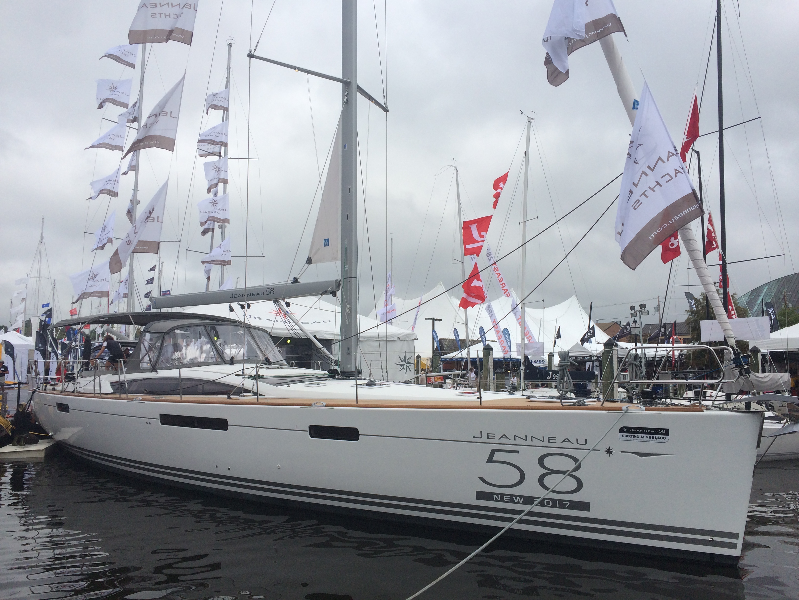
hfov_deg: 61.7
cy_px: 300
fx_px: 669
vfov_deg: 48.2
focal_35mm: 29
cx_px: 400
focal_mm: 4.15
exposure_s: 1/1466
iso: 32
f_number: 2.2
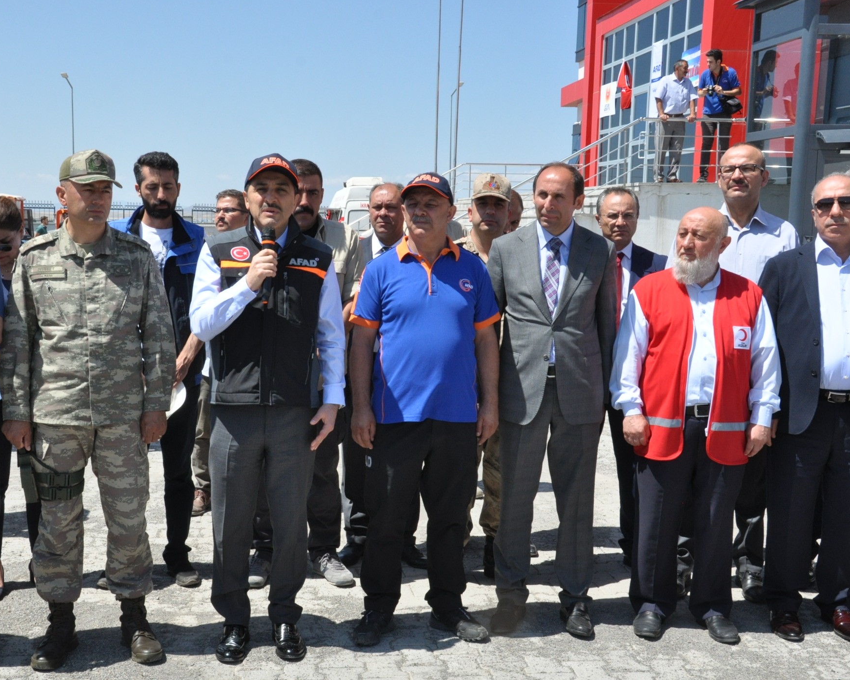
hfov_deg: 41.1
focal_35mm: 45
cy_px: 344
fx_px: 1132
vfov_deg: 33.4
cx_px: 362
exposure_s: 1/640
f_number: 13
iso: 800
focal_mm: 26
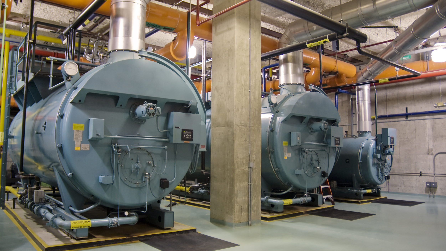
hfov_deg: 66.1
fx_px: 343
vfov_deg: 40.2
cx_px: 228
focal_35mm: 29
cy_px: 125
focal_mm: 18
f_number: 3.5
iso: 200
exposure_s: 1/8
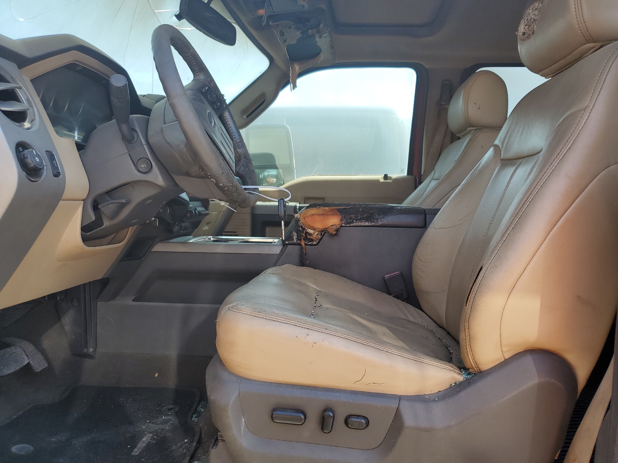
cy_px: 232
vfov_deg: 53.1
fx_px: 464
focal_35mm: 26
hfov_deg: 67.3
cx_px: 309
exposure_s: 1/455
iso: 50
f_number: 1.5
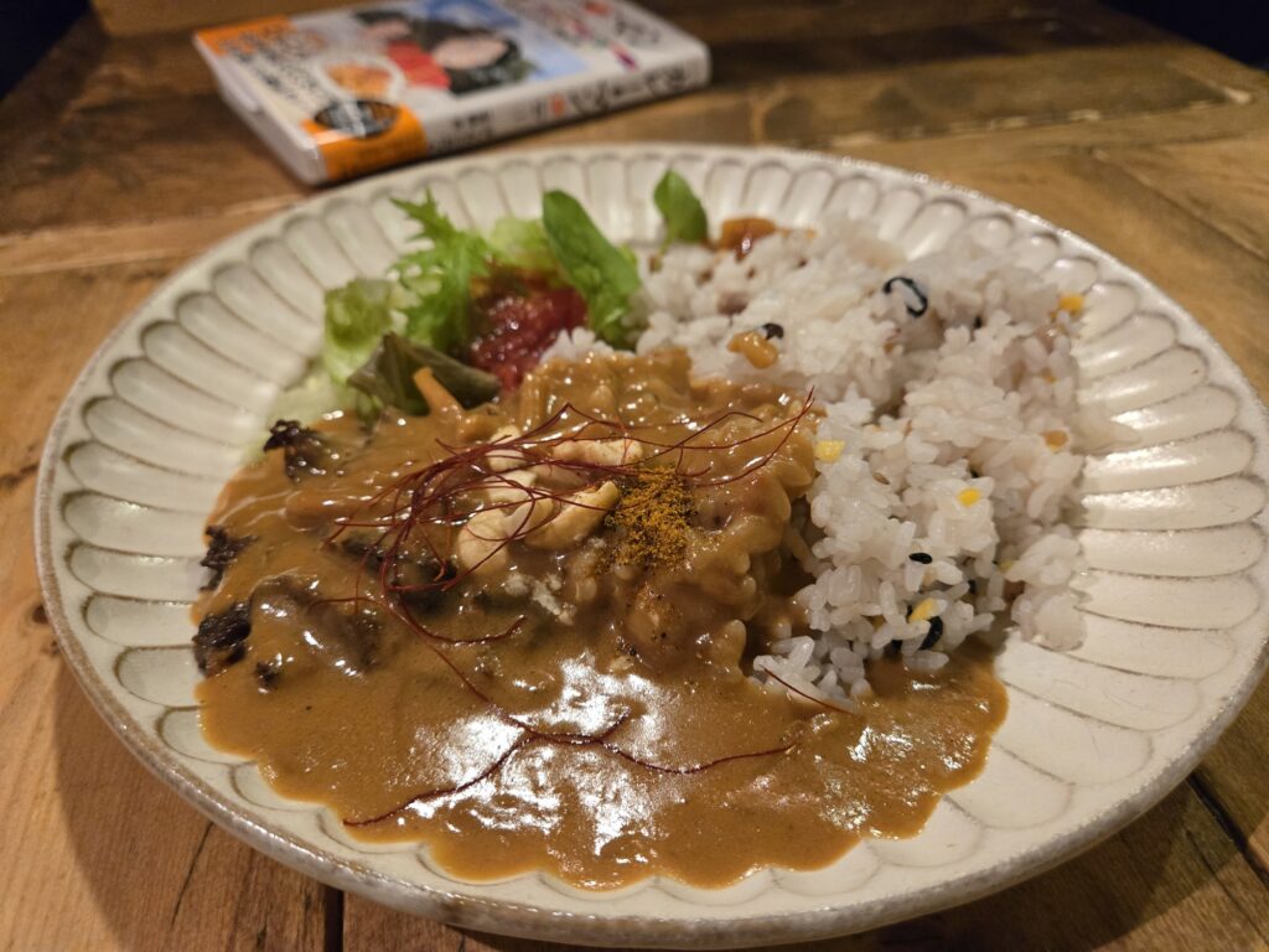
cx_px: 634
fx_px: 843
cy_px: 476
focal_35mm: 23
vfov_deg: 58.9
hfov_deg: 73.9
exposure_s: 1/100
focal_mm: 5.4
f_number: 1.8
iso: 1000
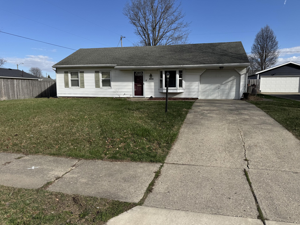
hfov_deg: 69.4
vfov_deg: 54.9
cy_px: 114
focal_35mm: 25
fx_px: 217
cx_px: 156
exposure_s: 1/4950
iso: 80
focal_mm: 6.76
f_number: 1.78
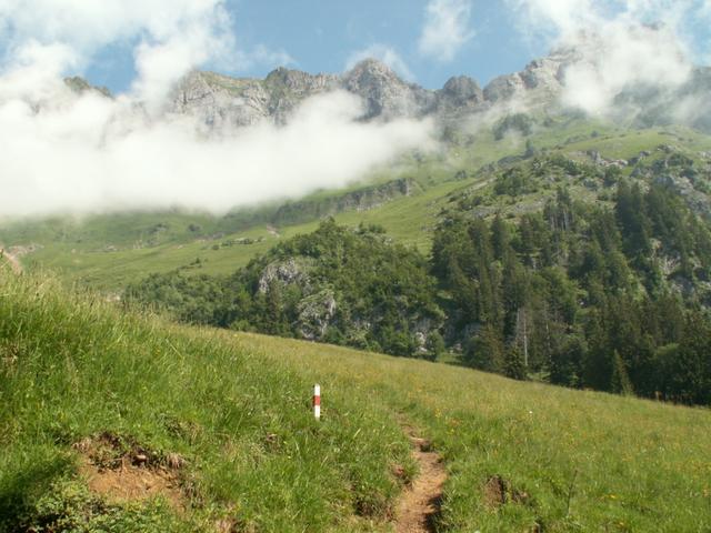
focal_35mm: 35
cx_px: 356
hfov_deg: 52.6
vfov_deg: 40.7
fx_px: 719
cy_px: 266
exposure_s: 1/160
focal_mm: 5.86
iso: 50
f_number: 5.6
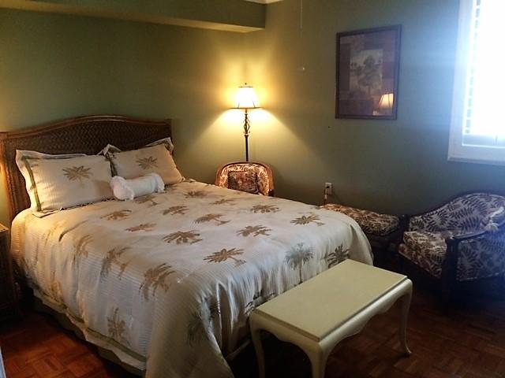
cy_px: 189
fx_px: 423
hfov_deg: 61.7
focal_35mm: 29
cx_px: 252
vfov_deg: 48.2
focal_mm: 4.15
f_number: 2.2
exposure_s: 1/30
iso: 200
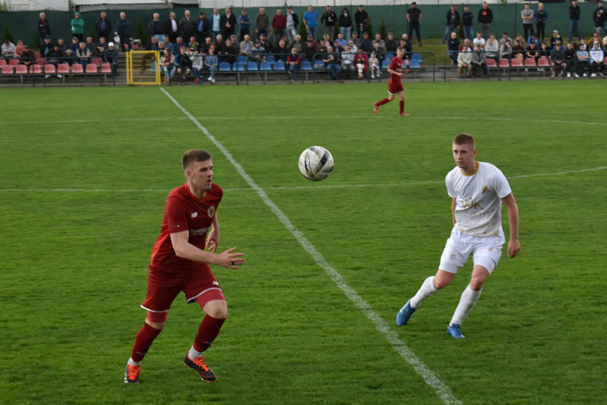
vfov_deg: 18.9
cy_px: 202
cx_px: 304
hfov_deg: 28.1
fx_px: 1214
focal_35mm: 72
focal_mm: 48
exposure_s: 1/500
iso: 900
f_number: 5.3
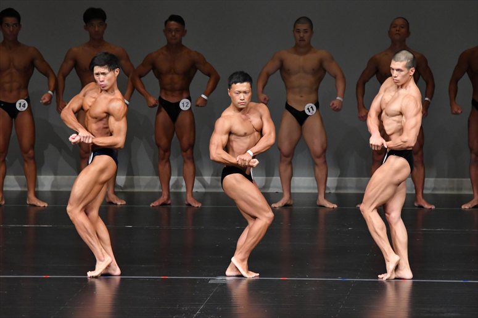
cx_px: 239
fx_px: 3782
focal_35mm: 285
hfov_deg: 7.2
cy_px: 159
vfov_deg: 4.8
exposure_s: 1/400
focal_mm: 190
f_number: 5.6
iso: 4000
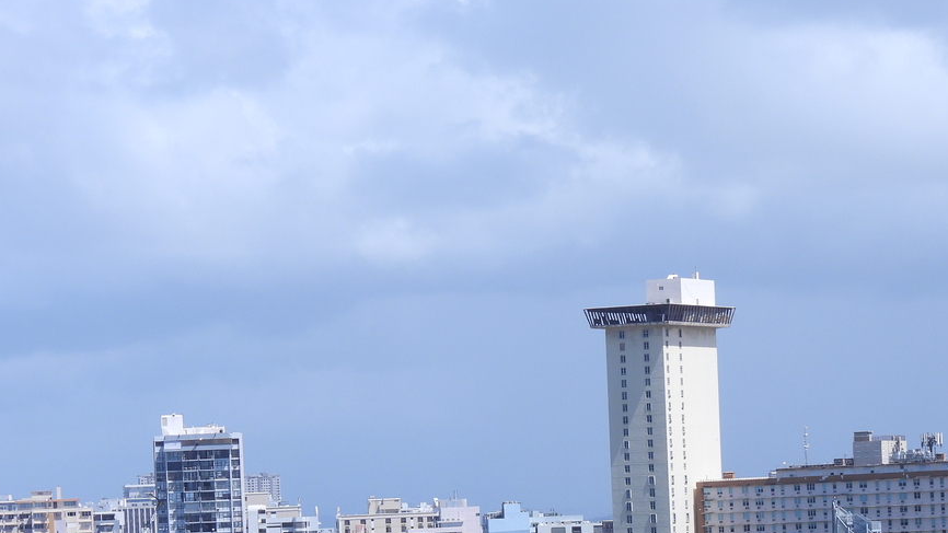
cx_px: 578
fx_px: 4248
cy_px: 520
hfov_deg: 12.7
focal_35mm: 169
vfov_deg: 7.2
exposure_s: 1/1250
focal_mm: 18.7
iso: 100
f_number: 4
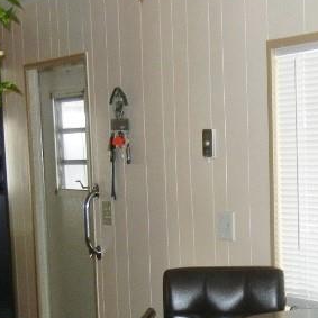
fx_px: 998
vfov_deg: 17.8
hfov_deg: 17.6
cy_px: 291
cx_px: 331
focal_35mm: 96
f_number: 3.5
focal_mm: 5.4
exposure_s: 1/30
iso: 200
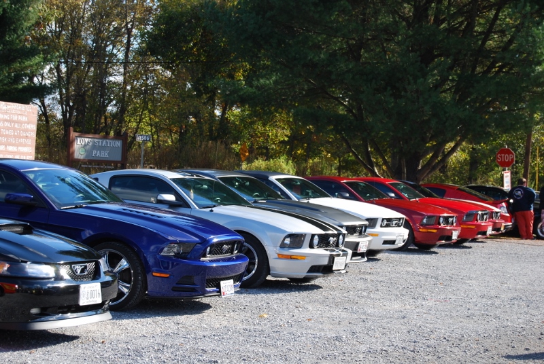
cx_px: 272
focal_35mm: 82
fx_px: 1248
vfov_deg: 16.6
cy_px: 182
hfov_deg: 24.6
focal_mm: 55
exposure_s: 1/125
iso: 100
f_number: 5.6
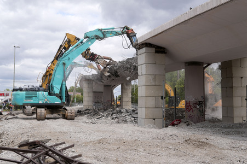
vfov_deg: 29.8
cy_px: 82
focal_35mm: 45
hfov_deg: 43.6
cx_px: 124
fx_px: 309
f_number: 6.3
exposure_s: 1/320
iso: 100
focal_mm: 30
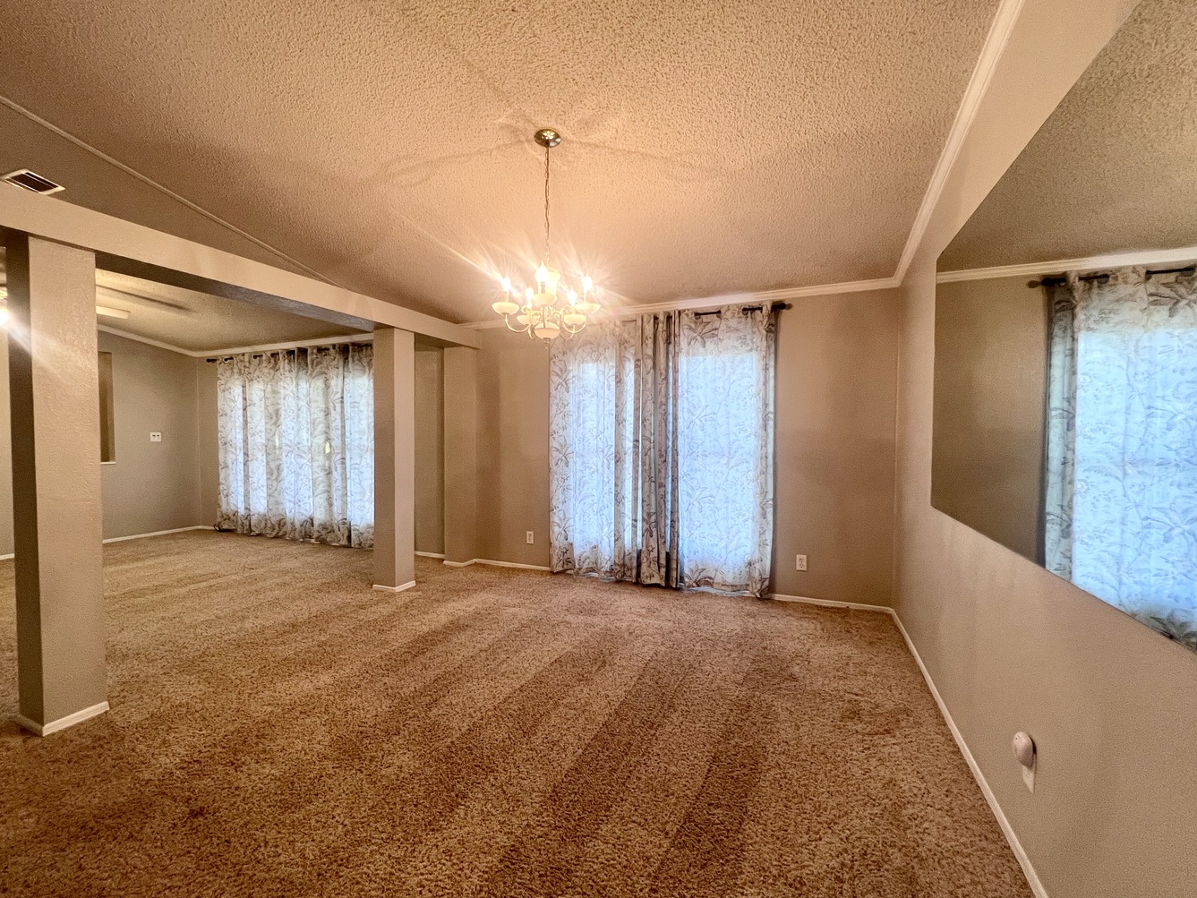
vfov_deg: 85.7
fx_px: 484
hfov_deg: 102.0
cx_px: 567
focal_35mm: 14
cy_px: 449
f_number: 1.8
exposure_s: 1/120
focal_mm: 1.57
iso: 200
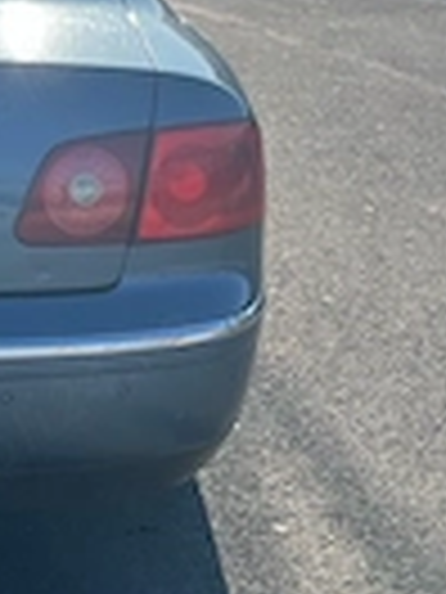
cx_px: -212
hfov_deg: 17.0
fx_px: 1357
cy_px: 122
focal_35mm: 79
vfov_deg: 24.3
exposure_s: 1/3135
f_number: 1.6
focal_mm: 5.1
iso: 50
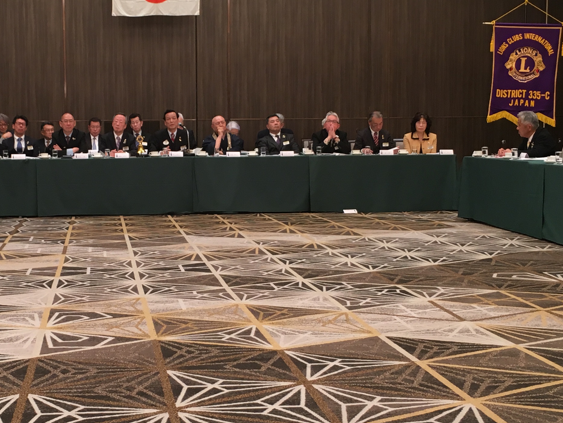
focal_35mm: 63
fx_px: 1025
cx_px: 179
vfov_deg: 23.3
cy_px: 212
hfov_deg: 30.5
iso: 50
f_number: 2.2
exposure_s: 1/30
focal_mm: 4.15
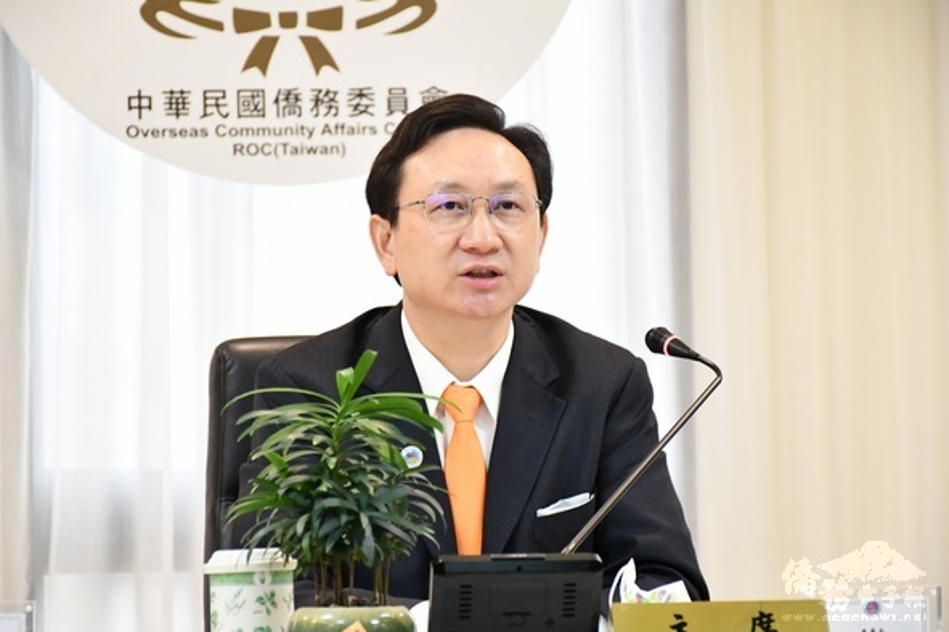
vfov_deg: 9.2
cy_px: 322
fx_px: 3927
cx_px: 461
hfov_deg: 13.8
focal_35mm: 149
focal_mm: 95
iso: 6400
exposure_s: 1/160
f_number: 5.3
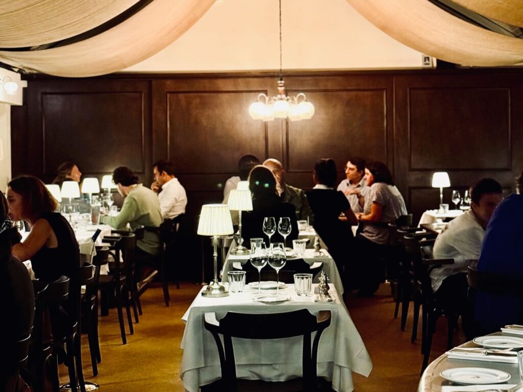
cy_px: 196
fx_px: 725
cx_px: 262
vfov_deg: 30.3
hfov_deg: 39.7
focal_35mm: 48
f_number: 1.78
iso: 640
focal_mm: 6.76
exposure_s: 1/25
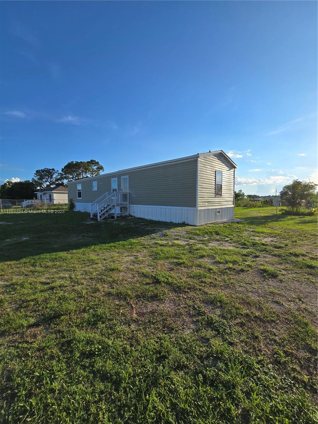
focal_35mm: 13
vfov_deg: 106.2
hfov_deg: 89.9
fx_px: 159
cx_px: 159
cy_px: 212
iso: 50
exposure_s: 1/2169
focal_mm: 2.2
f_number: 2.2
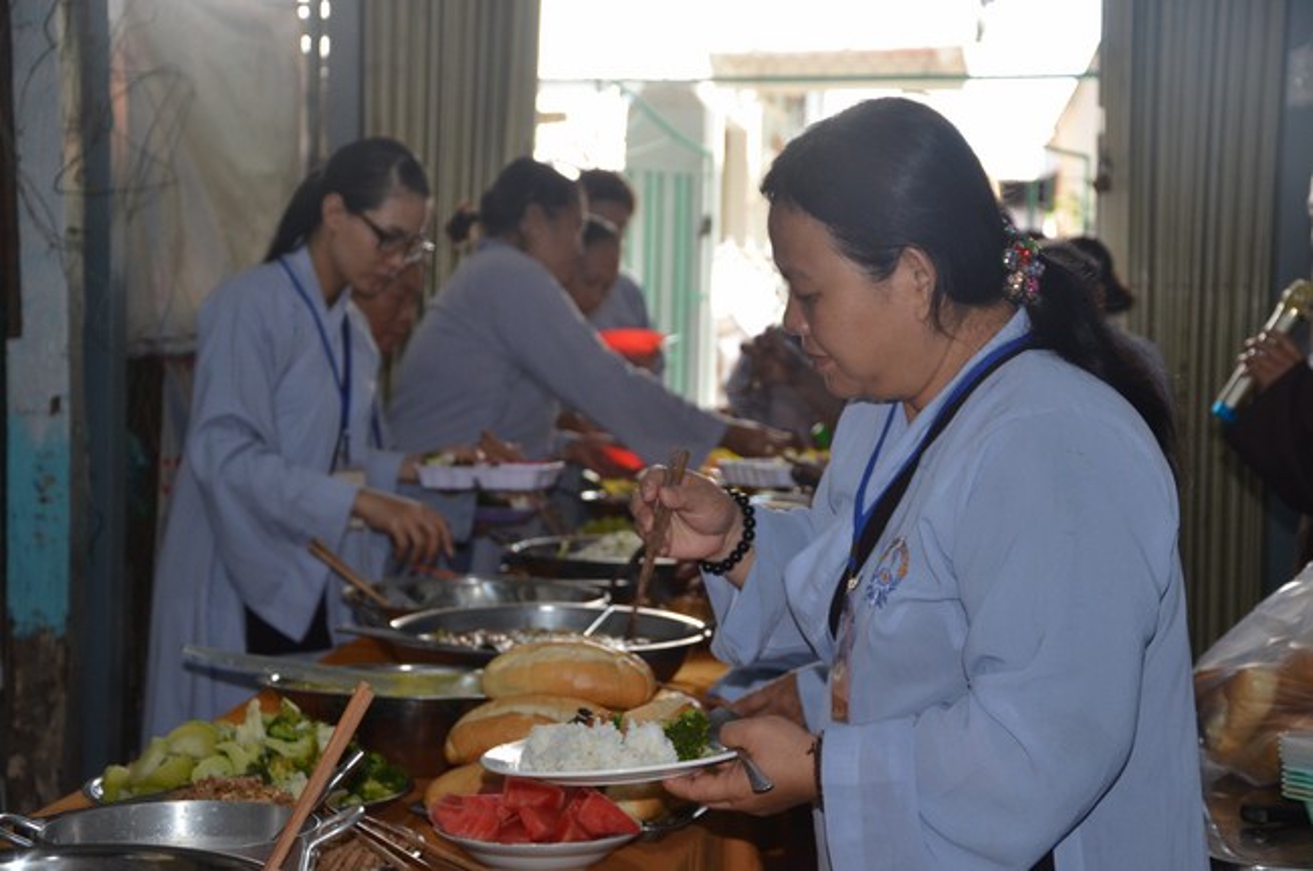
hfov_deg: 27.0
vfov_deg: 18.1
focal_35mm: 75
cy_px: 436
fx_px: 2731
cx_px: 656
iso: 640
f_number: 5
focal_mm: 50
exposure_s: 1/160
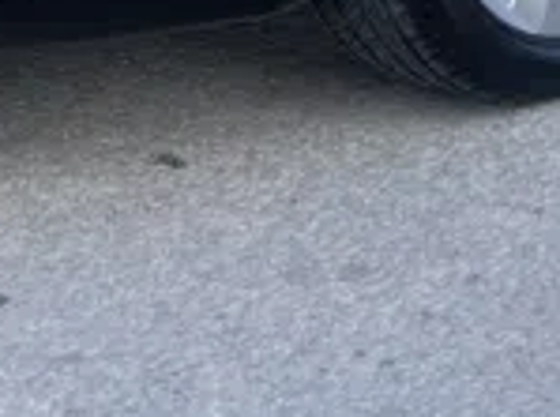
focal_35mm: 168
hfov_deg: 11.7
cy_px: -672
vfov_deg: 8.0
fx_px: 2711
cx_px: 470
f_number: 1.6
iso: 32
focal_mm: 4.2
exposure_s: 1/1667
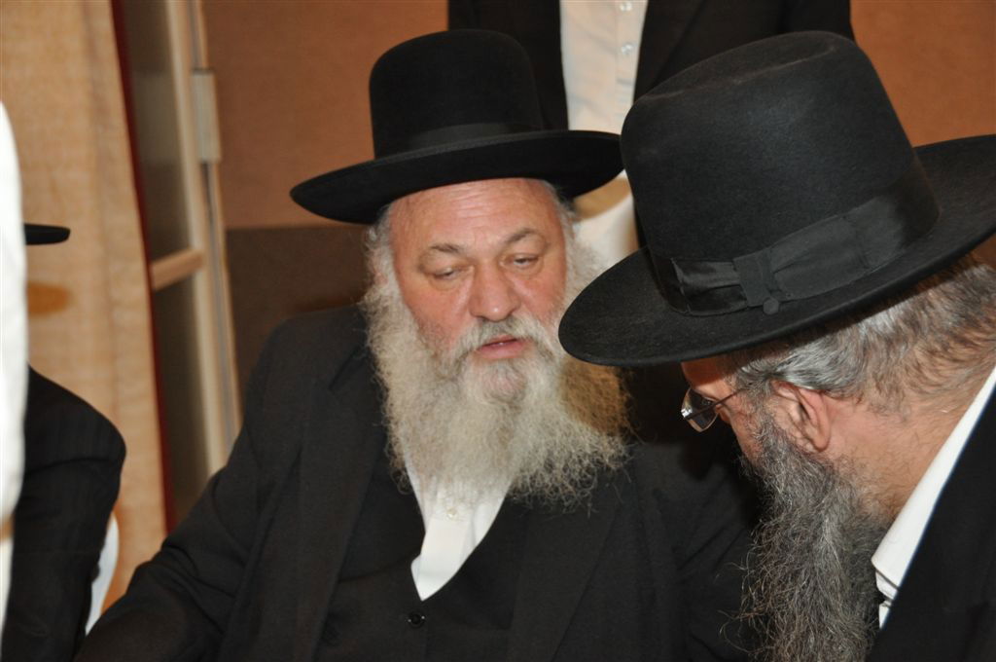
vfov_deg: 19.7
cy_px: 331
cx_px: 498
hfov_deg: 29.3
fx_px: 1907
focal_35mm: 69
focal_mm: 46
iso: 800
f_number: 4.5
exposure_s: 1/60
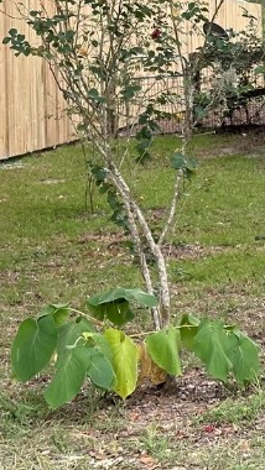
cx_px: 529
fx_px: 1760
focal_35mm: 141
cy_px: 54
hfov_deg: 8.2
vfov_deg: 15.1
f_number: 1.78
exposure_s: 1/380
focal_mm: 6.86
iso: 64
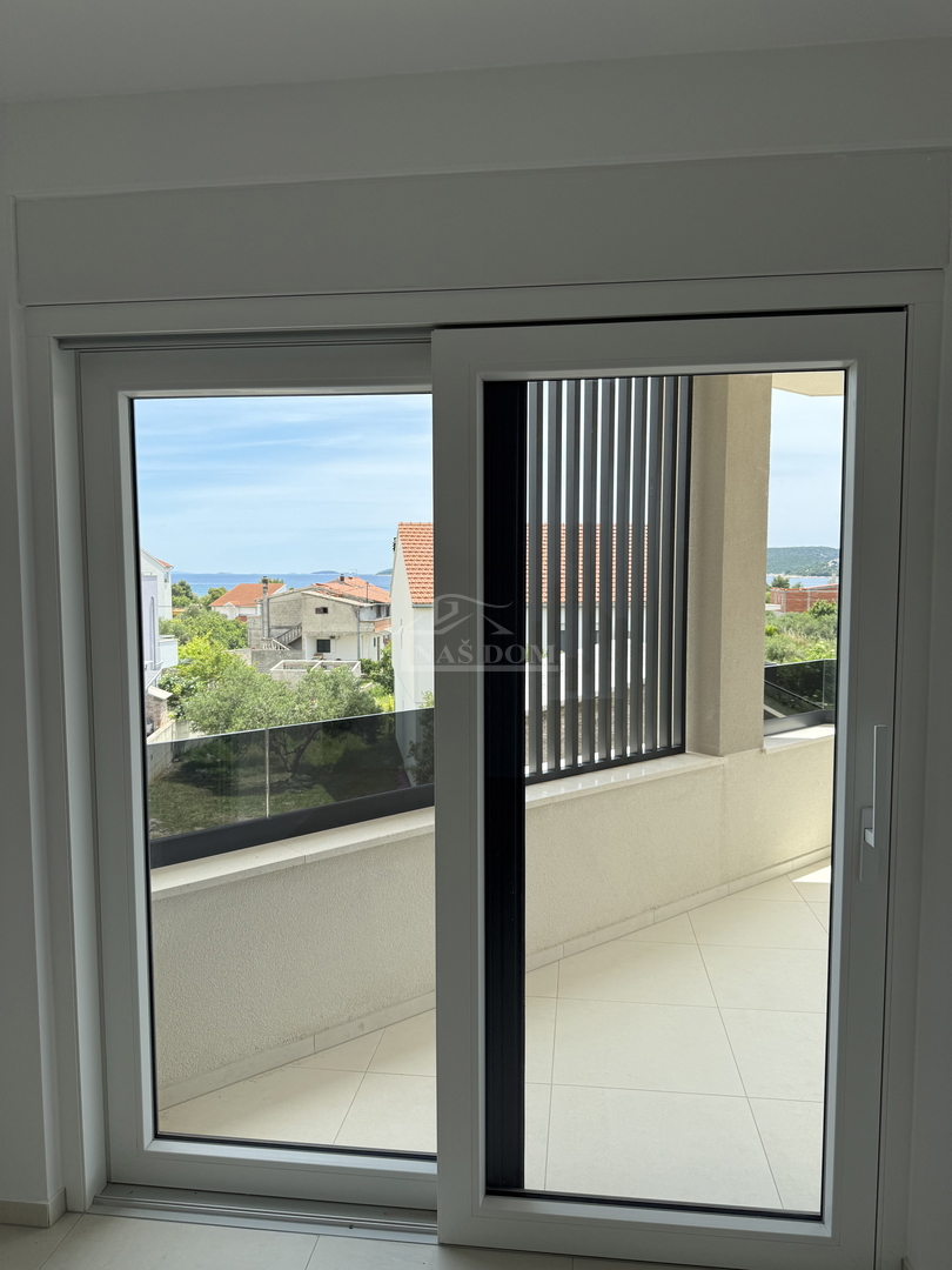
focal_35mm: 24
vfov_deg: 71.6
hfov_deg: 56.8
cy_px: 635
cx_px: 476
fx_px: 880
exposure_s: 1/1770
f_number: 1.78
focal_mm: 6.76
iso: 80
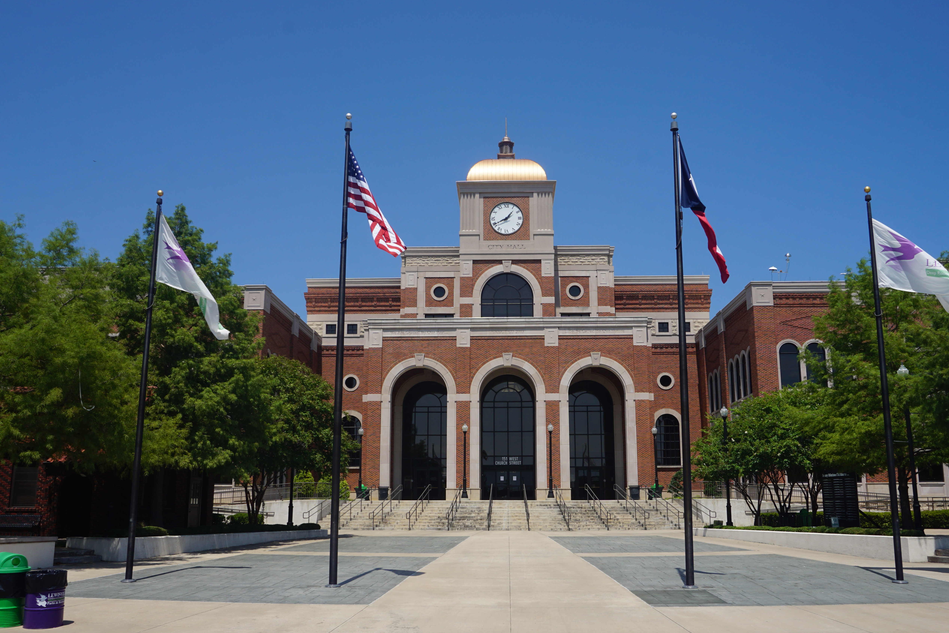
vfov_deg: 41.0
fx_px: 843
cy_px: 361
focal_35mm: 32
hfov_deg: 58.7
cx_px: 493
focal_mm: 18
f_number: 11
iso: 100
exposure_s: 1/200
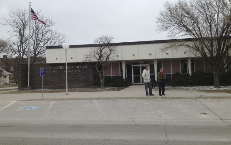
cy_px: 58
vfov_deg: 32.7
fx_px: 246
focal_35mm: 39
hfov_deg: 50.4
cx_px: 118
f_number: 2.4
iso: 50
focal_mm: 4.28
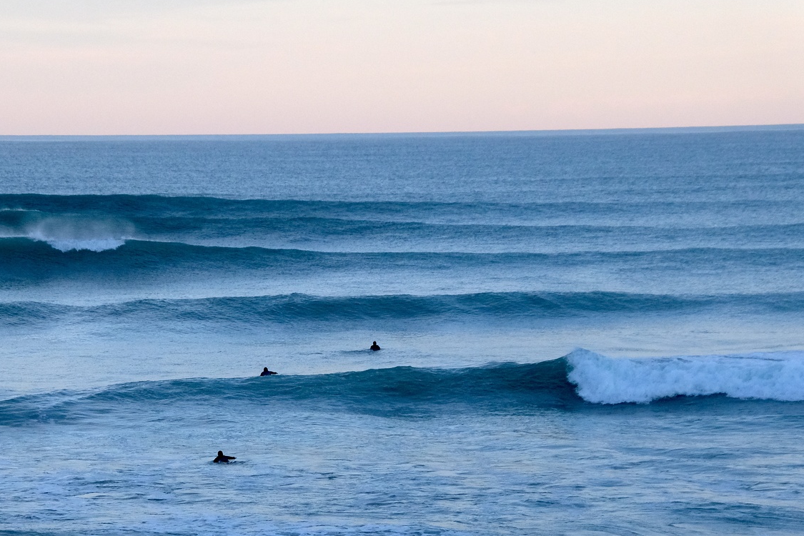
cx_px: 262
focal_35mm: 165
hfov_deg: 12.4
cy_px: 343
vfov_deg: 8.3
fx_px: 3685
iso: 2000
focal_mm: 77
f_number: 6.3
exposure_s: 1/2000
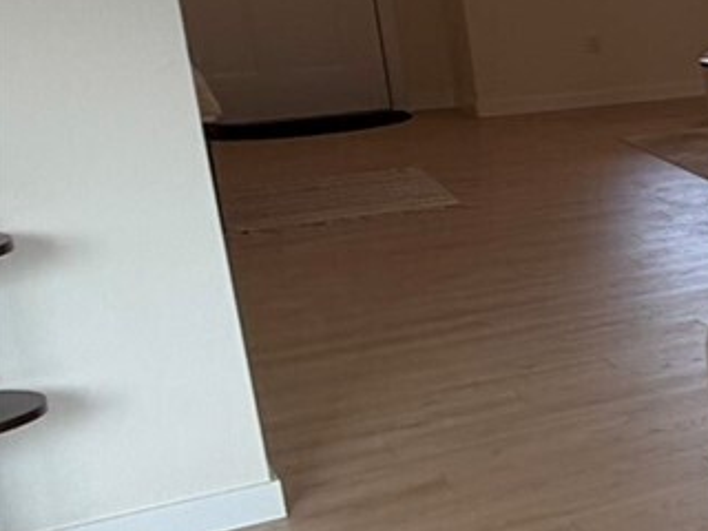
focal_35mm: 70
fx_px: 1432
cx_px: 1763
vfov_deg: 20.8
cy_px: 111
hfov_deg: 14.5
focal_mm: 2.22
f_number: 2.2
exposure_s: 1/120
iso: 50
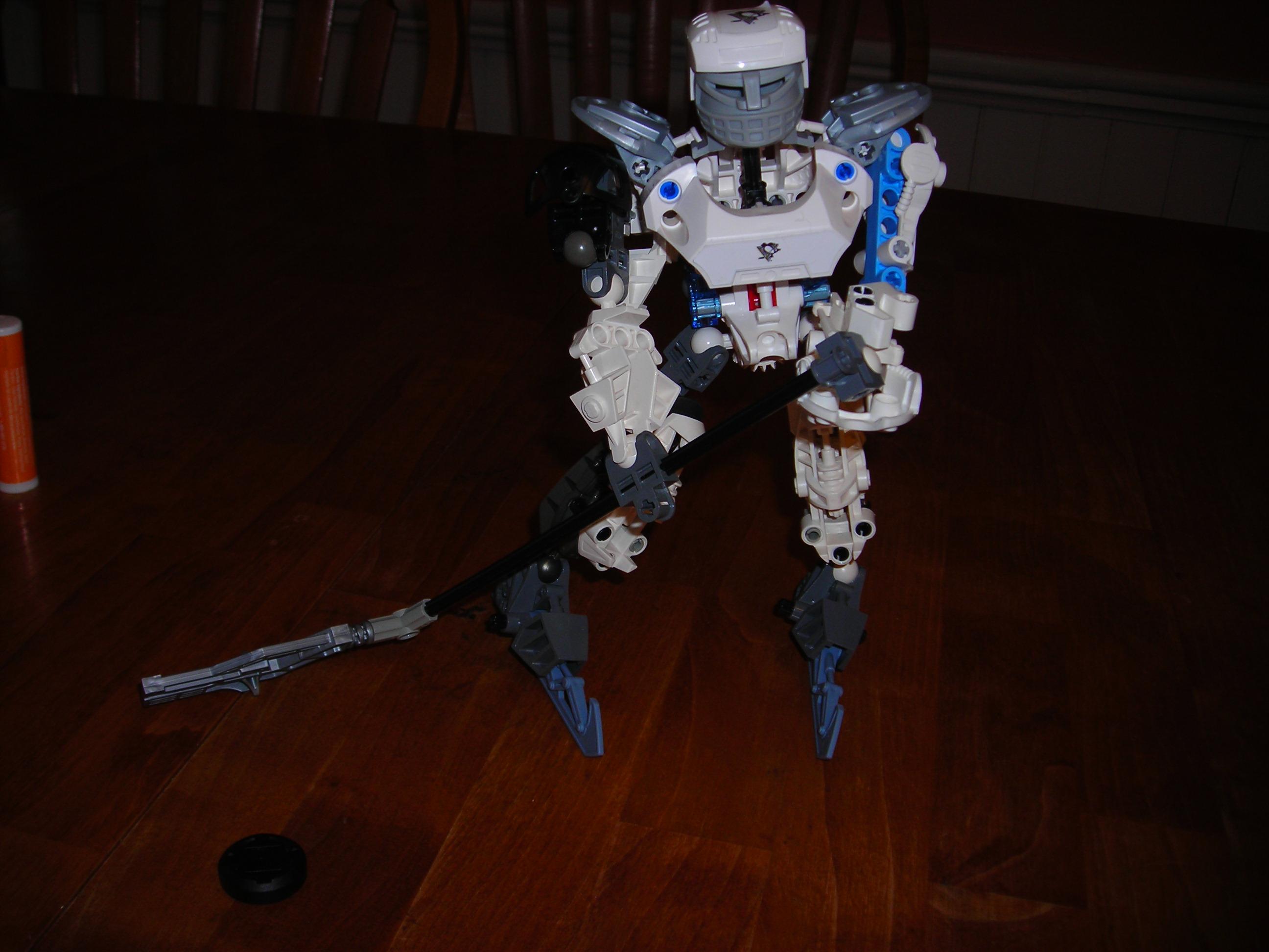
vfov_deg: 37.7
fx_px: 1393
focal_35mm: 38
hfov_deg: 49.0
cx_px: 634
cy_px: 476
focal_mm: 6.3
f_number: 3.2
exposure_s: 1/60.1
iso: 50
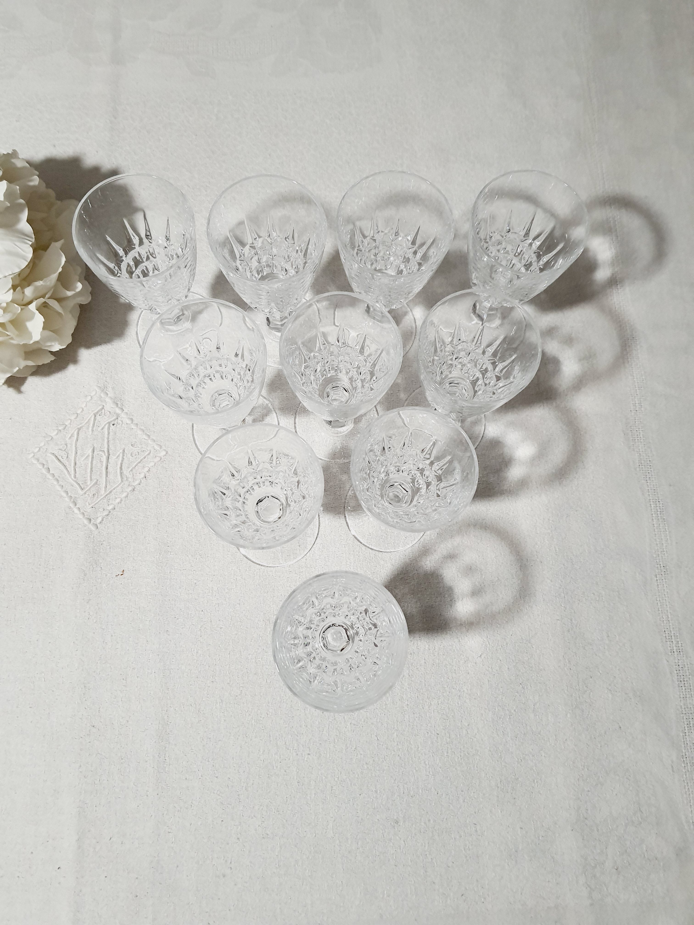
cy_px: 462
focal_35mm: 26
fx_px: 695
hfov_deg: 53.1
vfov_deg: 67.3
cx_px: 347
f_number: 1.7
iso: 320
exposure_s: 1/100
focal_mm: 4.32
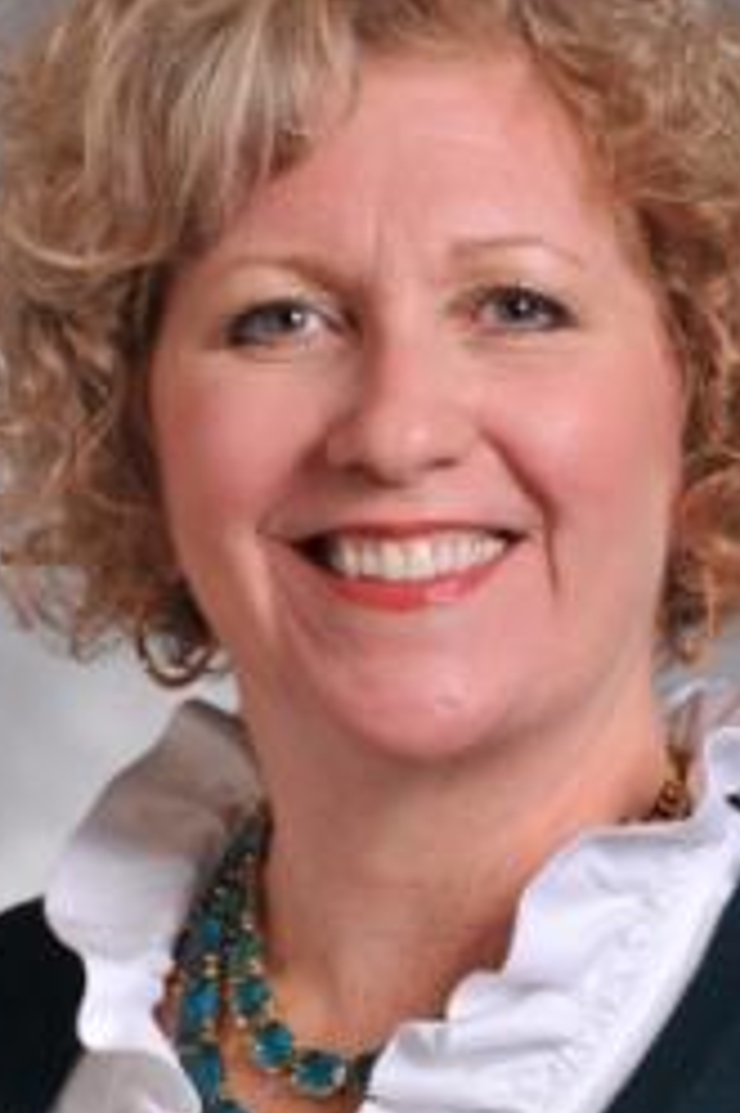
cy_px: 565
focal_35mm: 271
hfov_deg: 5.1
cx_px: 386
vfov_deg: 7.6
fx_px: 8367
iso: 200
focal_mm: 100
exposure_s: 1/200
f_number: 6.3
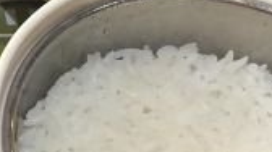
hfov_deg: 14.9
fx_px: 951
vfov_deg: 9.1
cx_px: -162
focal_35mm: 132
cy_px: 122
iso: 160
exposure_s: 1/33
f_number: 2.2
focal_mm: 4.15
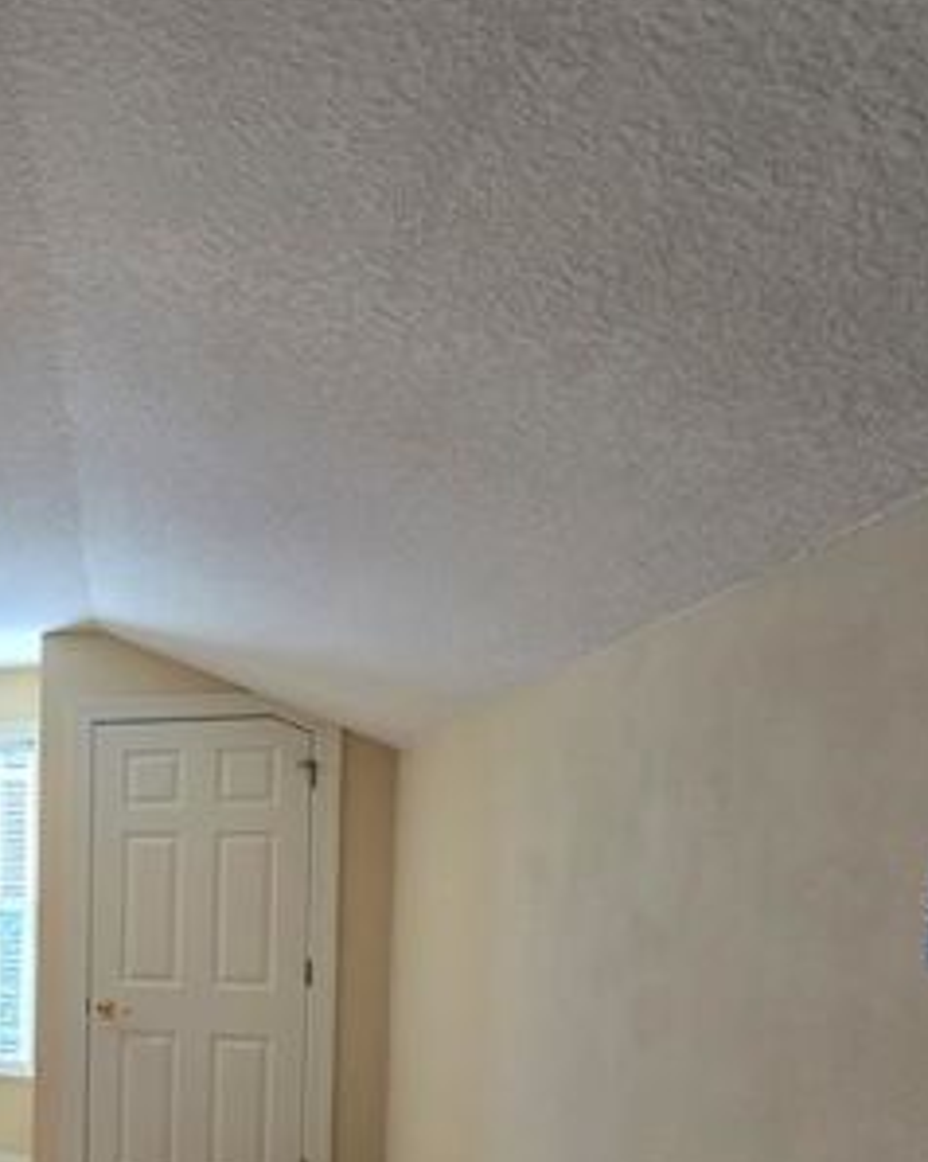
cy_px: 905
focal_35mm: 30
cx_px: -294
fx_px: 1031
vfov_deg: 55.3
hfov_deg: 33.9
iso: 50
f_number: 2.2
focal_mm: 2.2
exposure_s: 1/60
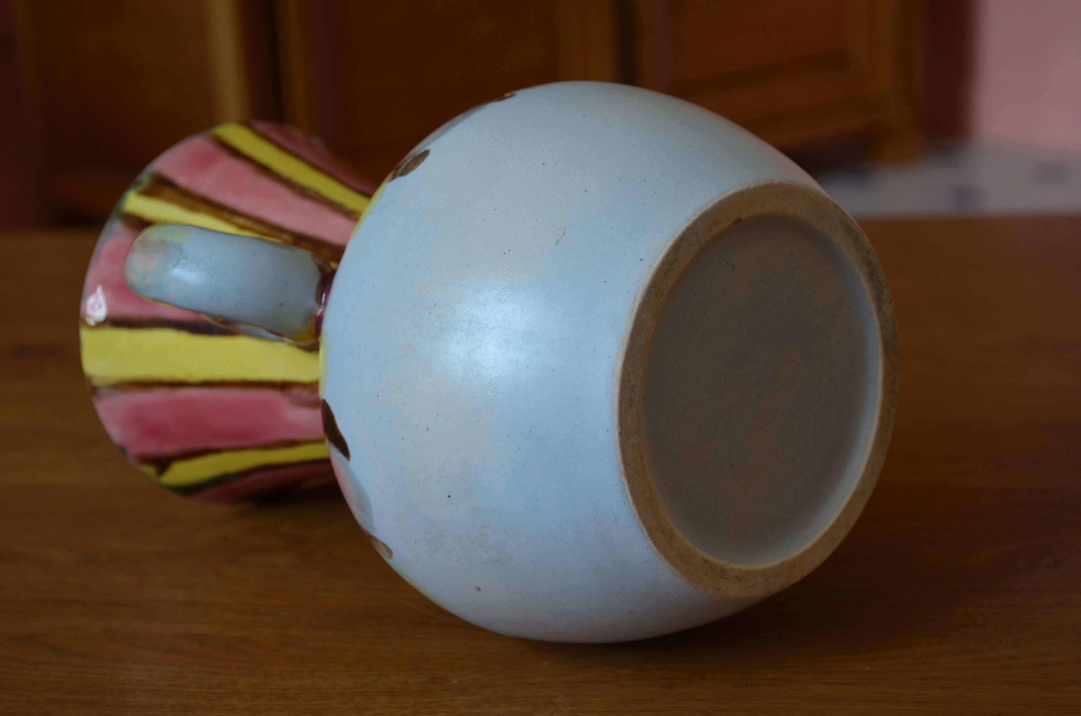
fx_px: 2158
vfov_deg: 18.8
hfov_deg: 28.1
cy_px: 358
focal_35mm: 72
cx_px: 540
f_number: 5.3
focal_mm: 48
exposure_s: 1/100
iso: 400
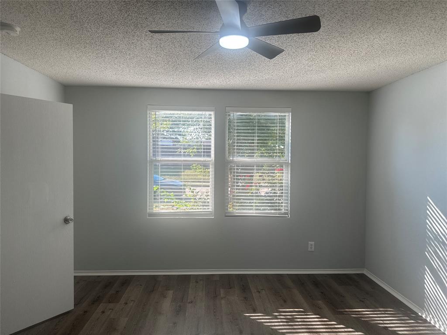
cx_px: 224
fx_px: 310
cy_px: 168
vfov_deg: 56.8
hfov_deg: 71.6
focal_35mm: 24
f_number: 1.78
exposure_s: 1/389
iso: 80
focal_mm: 6.86
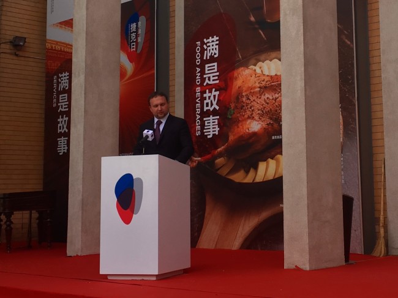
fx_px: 333
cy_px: 149
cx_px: 199
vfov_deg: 48.2
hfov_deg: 61.7
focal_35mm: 29
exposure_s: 1/177
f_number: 2.2
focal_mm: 4.15
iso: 25
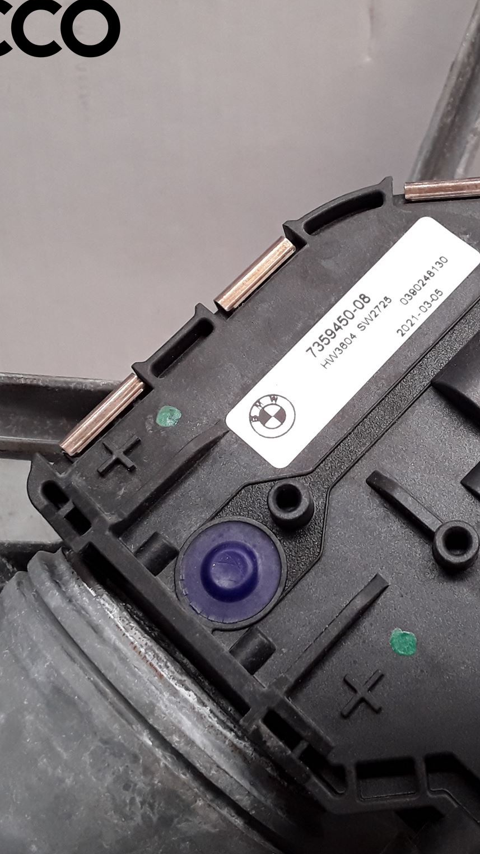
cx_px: 349
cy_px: 427
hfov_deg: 28.6
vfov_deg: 49.4
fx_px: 928
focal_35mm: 41
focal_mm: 2.91
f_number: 1.9
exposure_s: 1/100
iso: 80
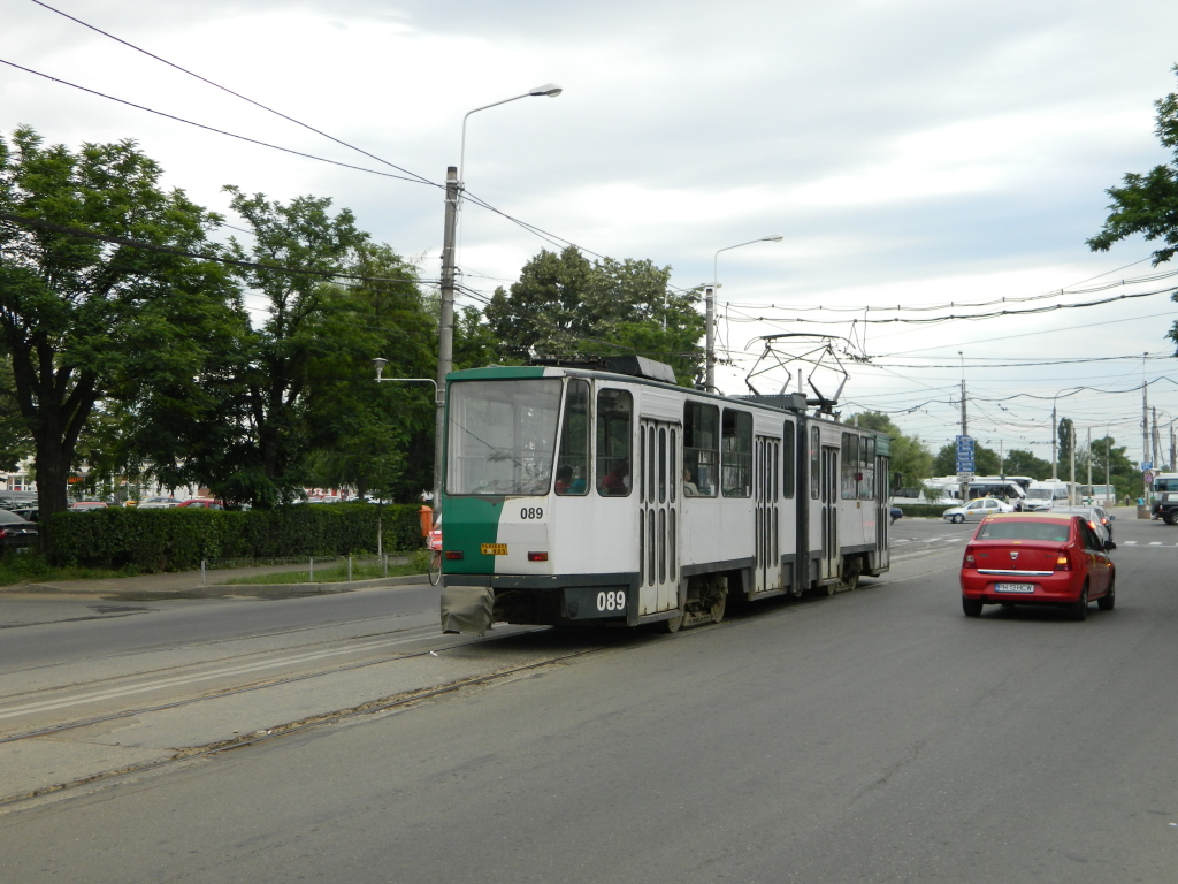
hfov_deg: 40.4
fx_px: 1599
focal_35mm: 47
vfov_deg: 30.9
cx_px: 589
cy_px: 442
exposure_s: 1/400
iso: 100
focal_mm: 8.4
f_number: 3.6
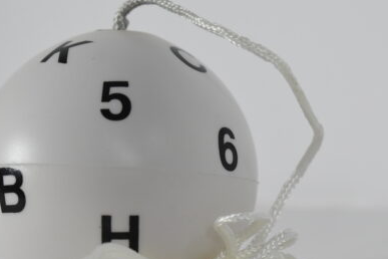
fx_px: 1377
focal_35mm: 128
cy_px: 161
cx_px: 177
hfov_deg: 16.0
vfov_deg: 10.7
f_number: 5.6
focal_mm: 55
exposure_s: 1/125
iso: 1250
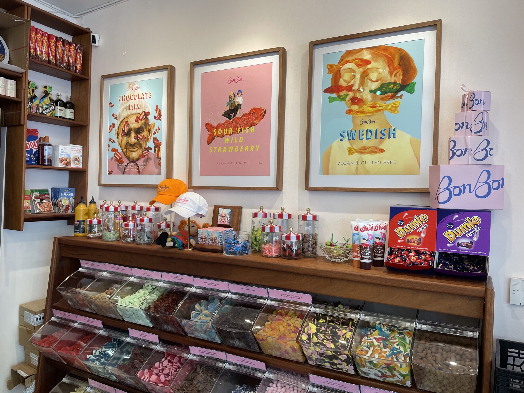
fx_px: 394
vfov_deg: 53.1
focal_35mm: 26
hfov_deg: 67.3
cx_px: 262
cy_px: 196
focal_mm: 4.2
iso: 50
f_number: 1.6
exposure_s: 1/120
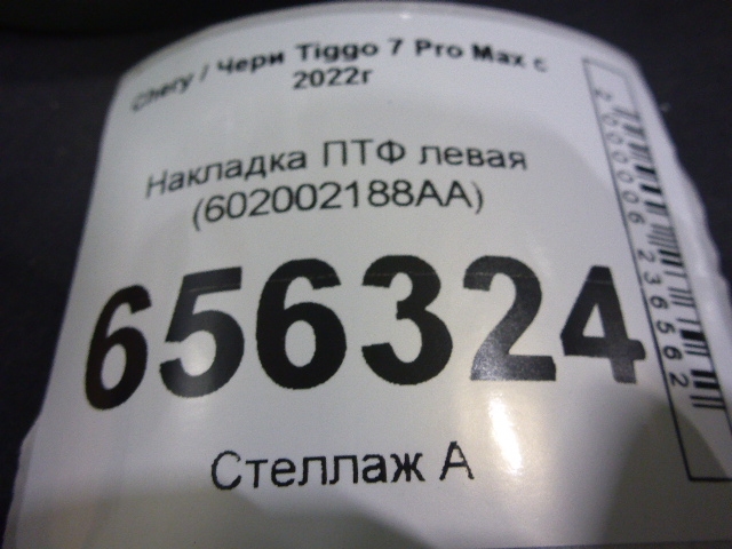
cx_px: 366
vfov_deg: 49.7
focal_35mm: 28
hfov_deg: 63.4
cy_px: 274
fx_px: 592
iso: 400
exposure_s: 1/30
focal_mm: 4.9
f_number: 3.3
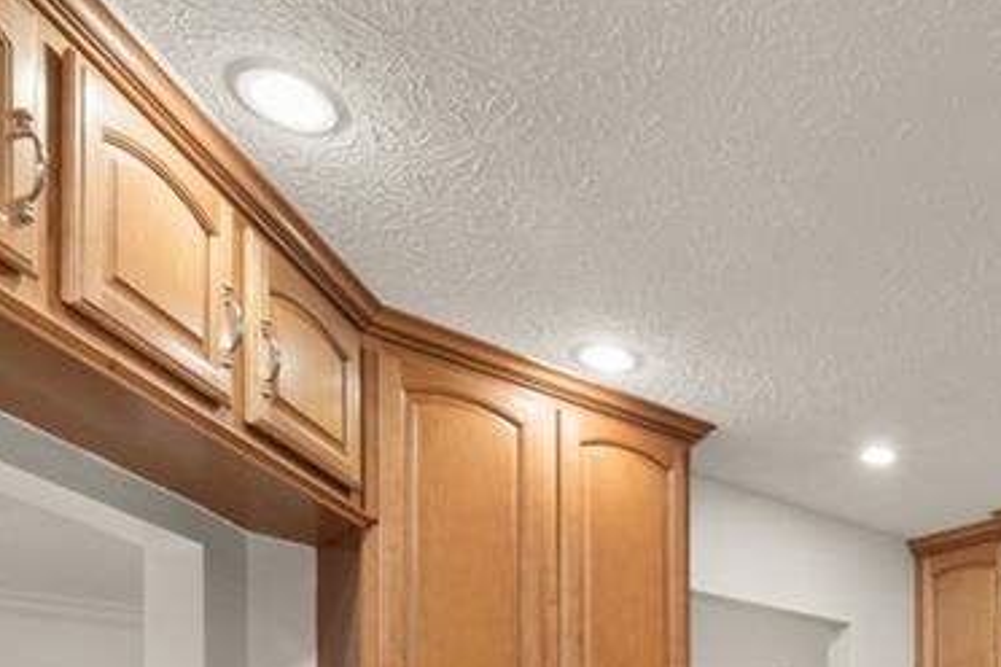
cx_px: 901
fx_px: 918
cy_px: 820
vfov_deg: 32.3
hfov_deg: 50.7
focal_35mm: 33
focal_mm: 12
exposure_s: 1/4
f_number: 11
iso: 400
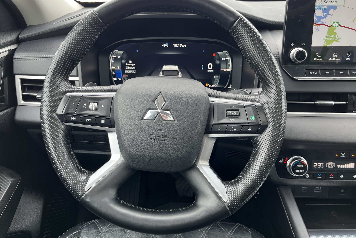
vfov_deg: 46.3
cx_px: 178
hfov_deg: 65.5
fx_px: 277
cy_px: 104
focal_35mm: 28
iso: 80
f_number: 1.6
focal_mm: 5.1
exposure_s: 1/111
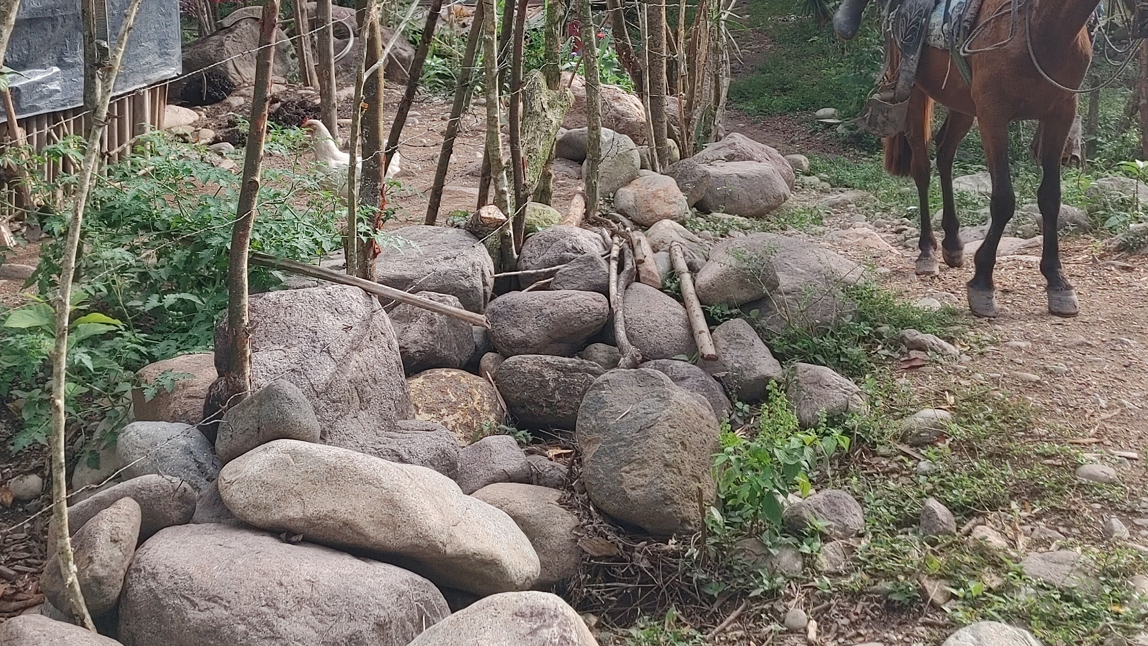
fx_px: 1370
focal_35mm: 45
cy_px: -3
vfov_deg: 25.2
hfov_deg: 45.5
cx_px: 584
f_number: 1.8
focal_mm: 4.81
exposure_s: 1/426
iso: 50
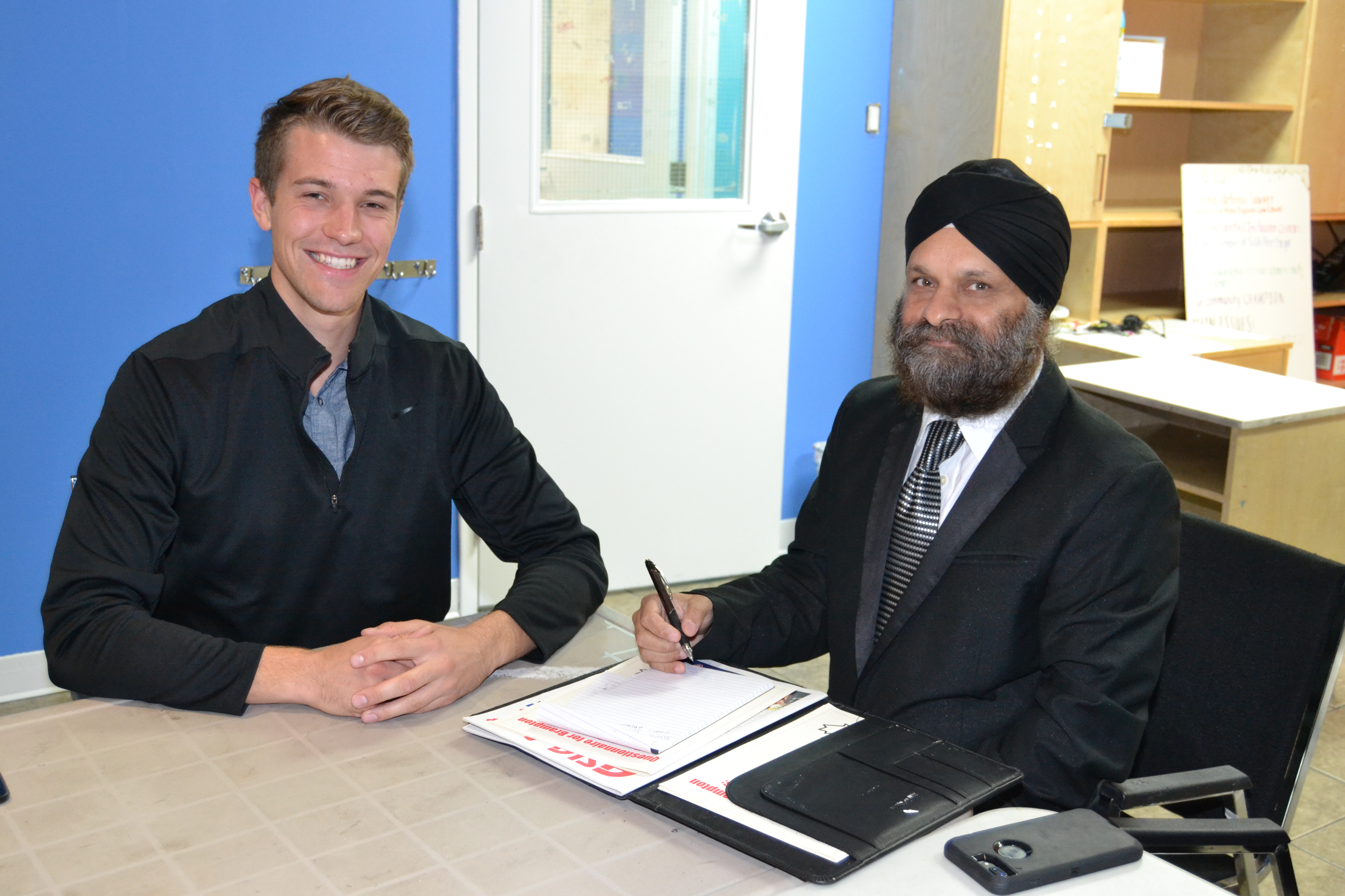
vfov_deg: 34.2
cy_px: 448
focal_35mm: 39
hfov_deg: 49.6
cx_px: 672
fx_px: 1457
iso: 2000
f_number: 4
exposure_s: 1/60
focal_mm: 26
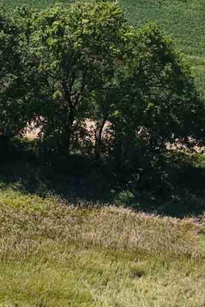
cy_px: 194
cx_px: -251
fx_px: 1247
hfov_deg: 8.7
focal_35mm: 146
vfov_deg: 14.0
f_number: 1.8
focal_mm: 8.67
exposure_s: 1/4000
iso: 240
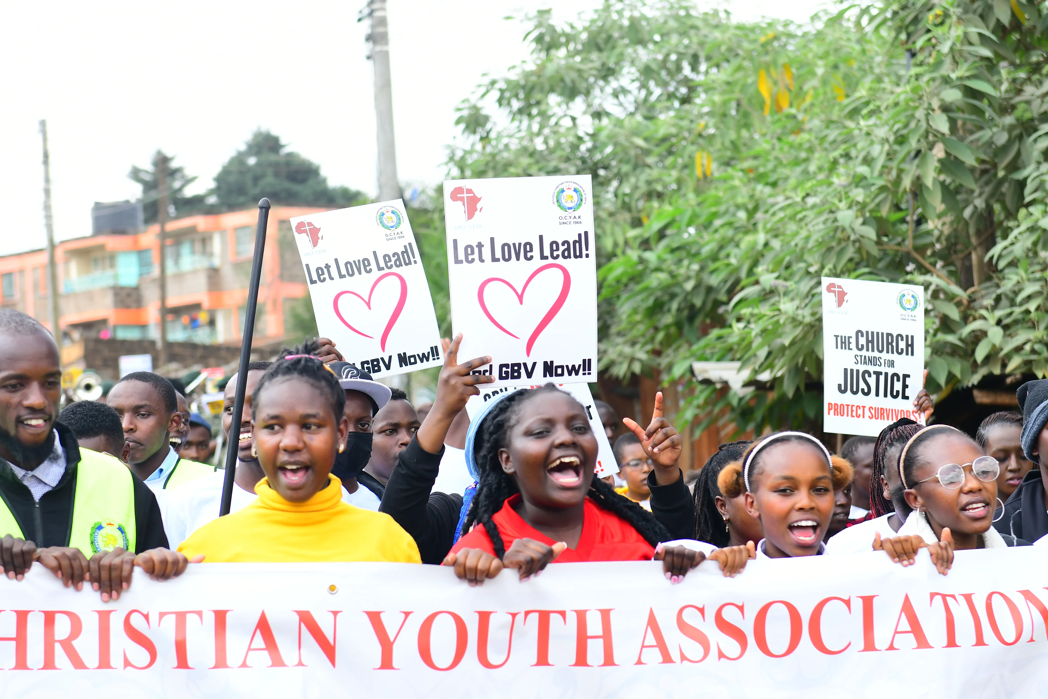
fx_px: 3056
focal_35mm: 105
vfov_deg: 13.0
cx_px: 524
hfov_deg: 19.5
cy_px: 350
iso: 400
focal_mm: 70
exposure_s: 1/800
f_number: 4
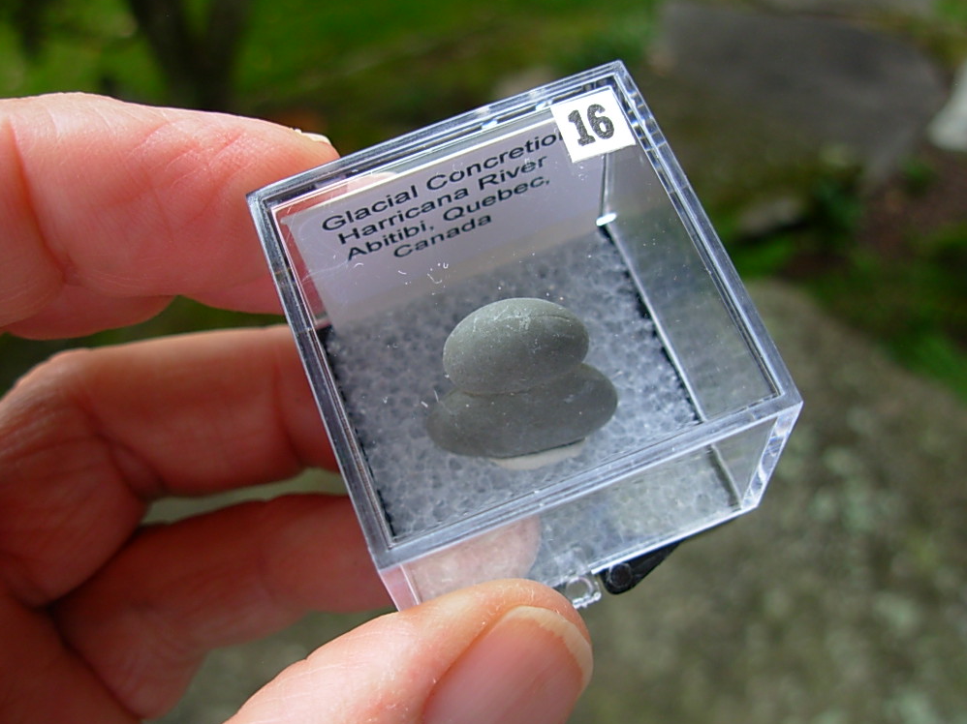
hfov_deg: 47.9
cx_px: 488
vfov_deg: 36.8
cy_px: 357
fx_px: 1089
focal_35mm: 39
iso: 50
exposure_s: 1/78.3
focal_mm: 6.3
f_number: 2.9
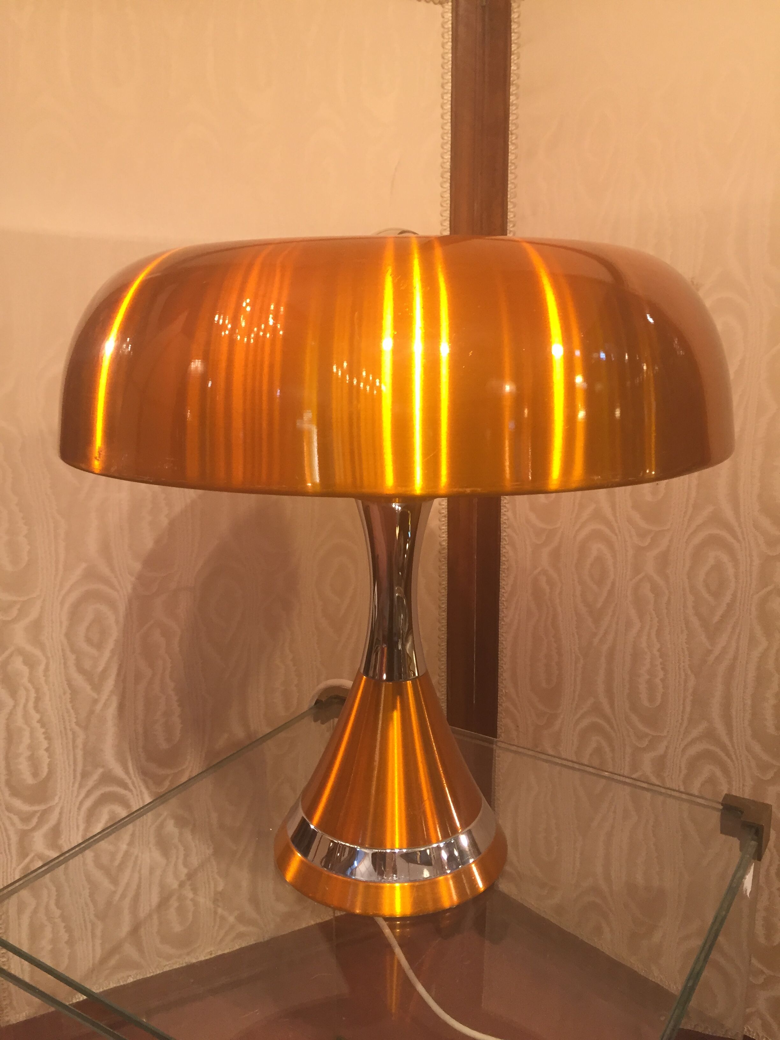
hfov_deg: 48.2
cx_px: 390
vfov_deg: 61.7
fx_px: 871
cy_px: 520
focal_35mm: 29
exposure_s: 1/33
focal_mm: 4.15
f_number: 2.2
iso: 64
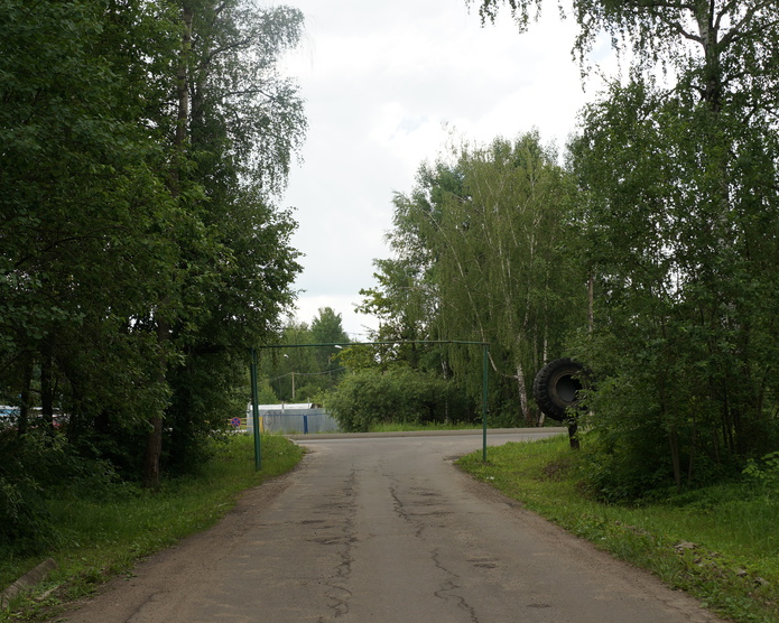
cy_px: 315
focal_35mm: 55
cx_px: 346
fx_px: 1268
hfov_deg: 34.1
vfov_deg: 27.6
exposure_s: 1/125
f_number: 8
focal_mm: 32
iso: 100
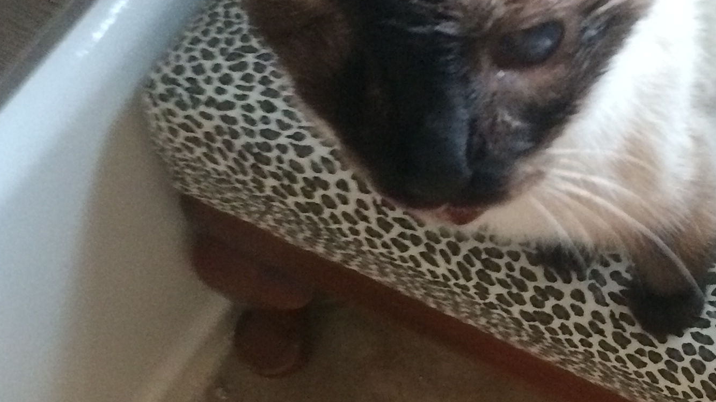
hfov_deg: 26.4
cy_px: 147
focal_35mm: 80
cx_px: 447
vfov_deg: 15.1
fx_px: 1519
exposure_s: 1/30
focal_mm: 4.12
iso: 320
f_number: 2.2
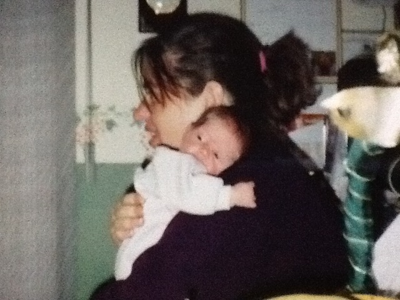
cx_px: 200
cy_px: 150
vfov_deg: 32.9
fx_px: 508
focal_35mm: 44
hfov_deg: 42.9
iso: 640
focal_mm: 2.03
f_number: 2.4
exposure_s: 1/15
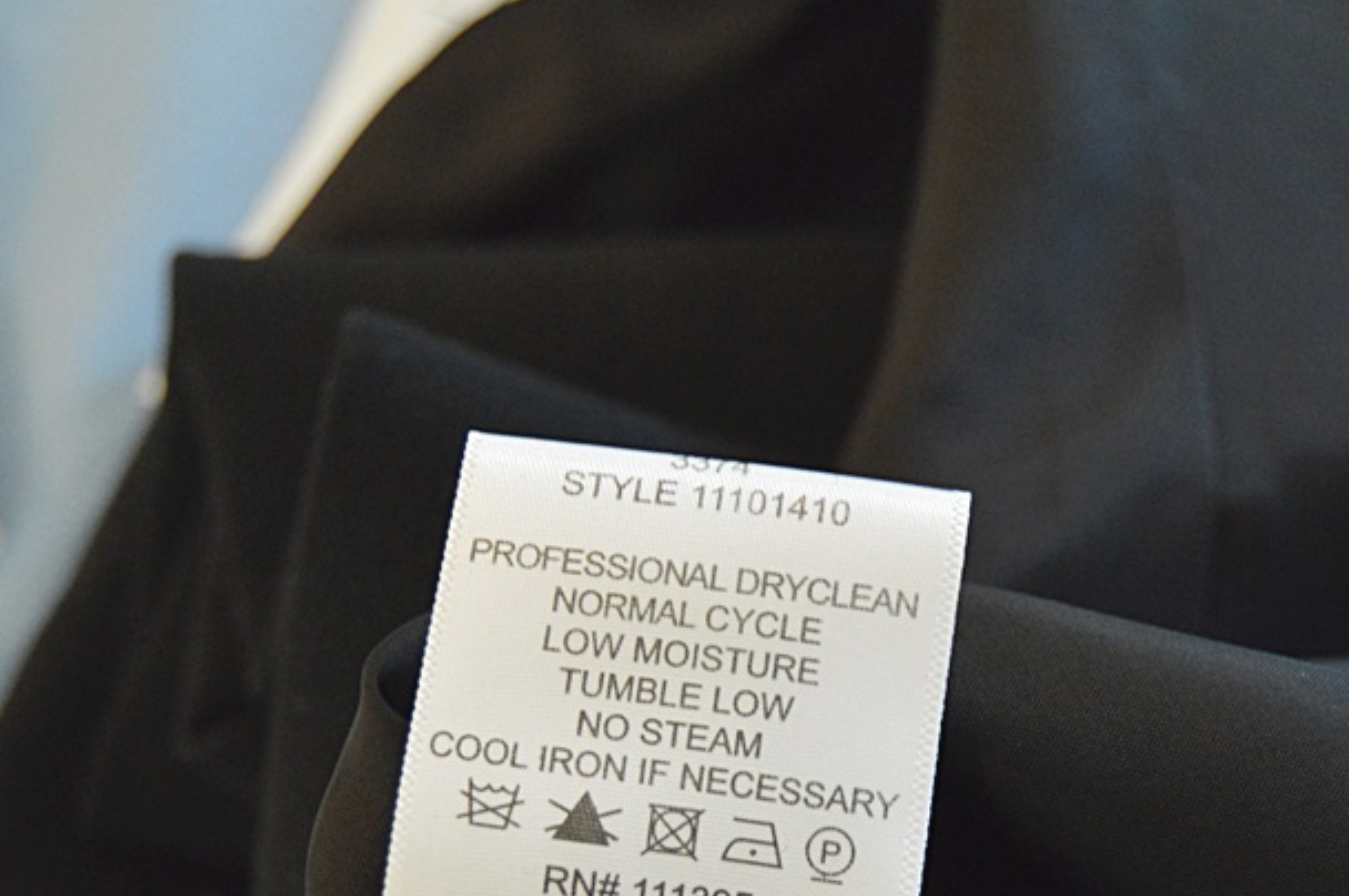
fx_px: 2957
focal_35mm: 79
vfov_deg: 17.2
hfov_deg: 25.7
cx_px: 763
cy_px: 640
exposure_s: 1/60
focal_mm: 32
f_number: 4.5
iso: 2800
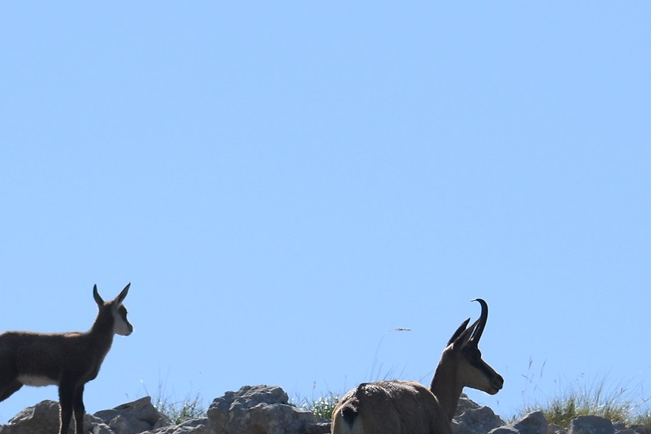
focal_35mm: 509
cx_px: 403
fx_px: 9205
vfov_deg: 2.7
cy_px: 421
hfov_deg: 4.0
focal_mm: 116
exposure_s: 1/2000
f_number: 5
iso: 200
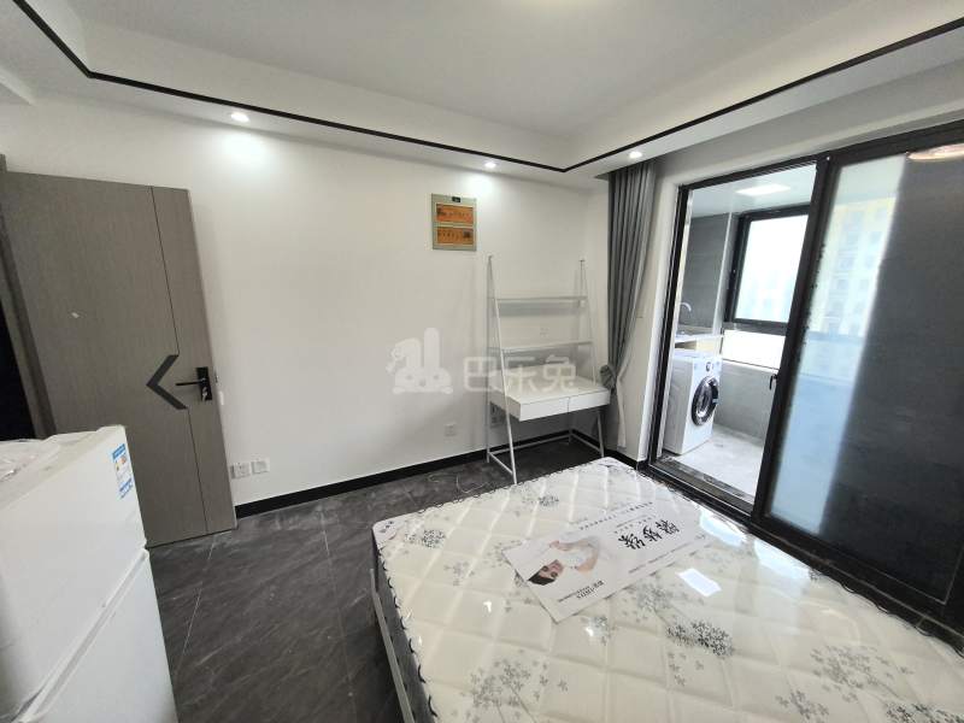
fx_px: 362
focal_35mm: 13
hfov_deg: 106.2
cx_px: 482
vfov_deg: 89.9
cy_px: 362
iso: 64
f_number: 2.2
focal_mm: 1.76
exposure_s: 1/100
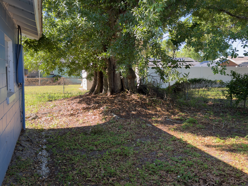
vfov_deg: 40.7
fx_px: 251
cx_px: 124
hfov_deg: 52.6
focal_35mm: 35
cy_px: 93
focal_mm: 6.76
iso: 80
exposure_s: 1/500
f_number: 1.78
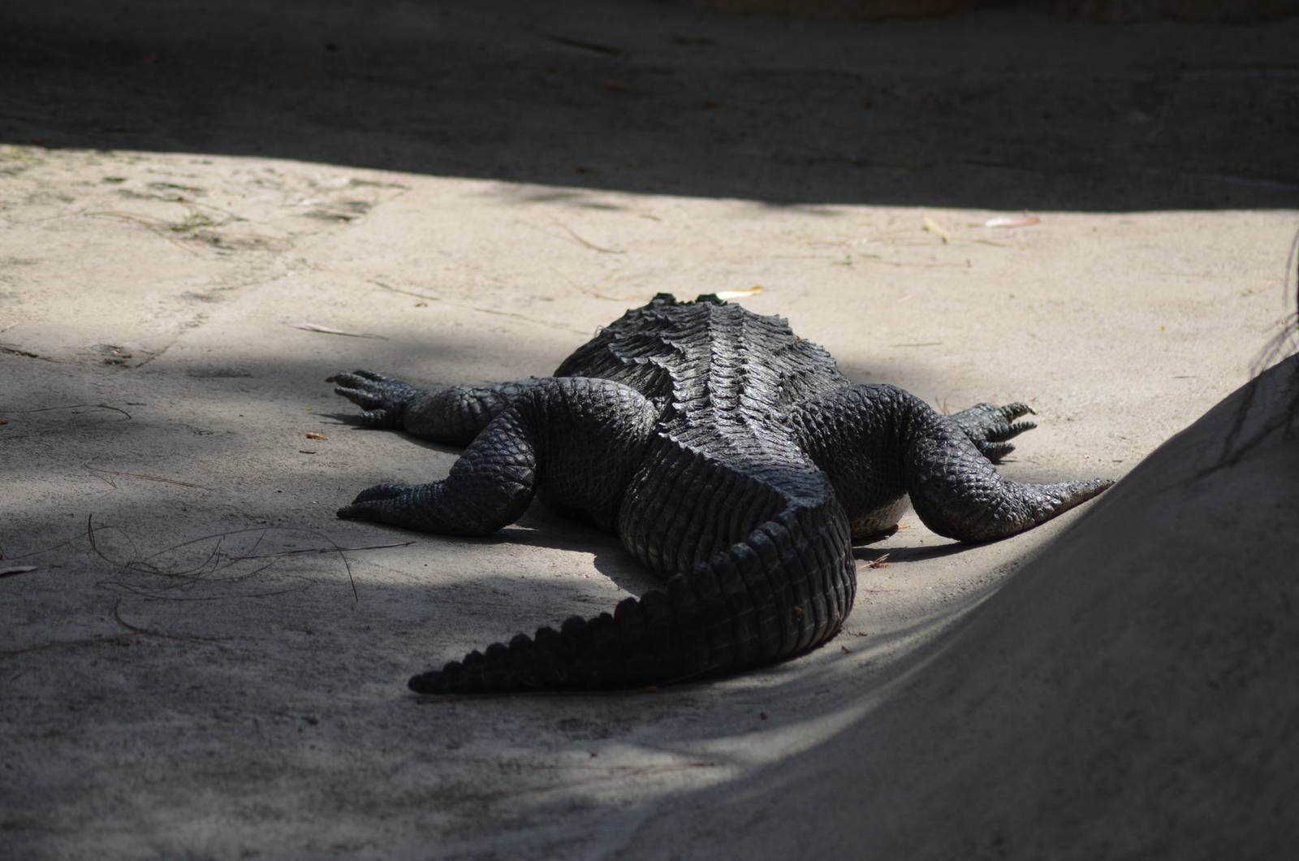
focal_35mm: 292
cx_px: 650
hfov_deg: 7.1
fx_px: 10533
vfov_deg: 4.7
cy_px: 430
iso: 400
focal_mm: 195
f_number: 5
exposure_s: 1/1600
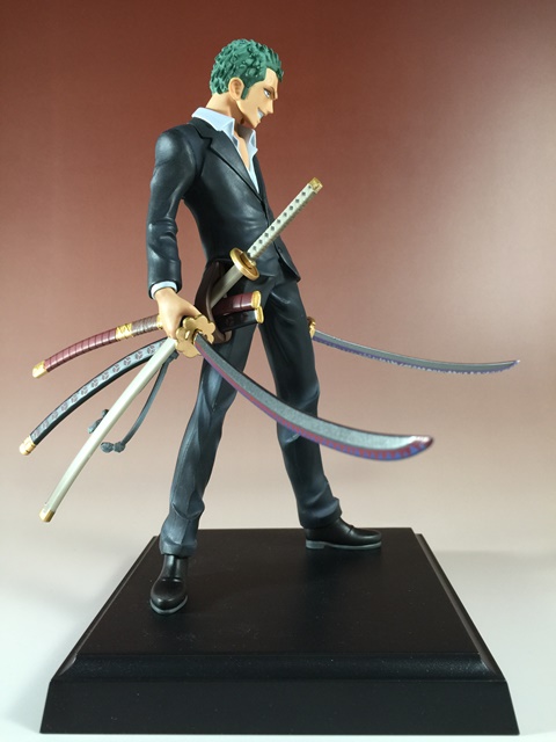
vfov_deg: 61.7
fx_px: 621
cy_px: 371
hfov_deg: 48.2
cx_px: 278
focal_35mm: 29
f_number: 2.2
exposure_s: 1/33
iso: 50
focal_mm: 4.15
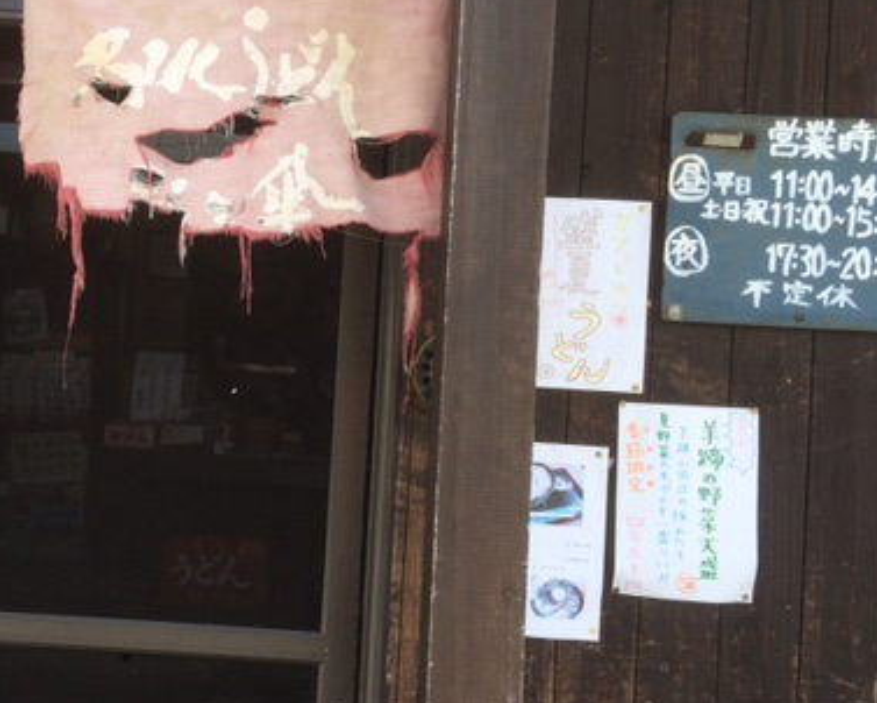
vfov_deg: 31.5
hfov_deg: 38.1
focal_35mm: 48
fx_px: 1247
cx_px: 254
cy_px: 324
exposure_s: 1/586
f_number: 2.2
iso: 32
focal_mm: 4.15
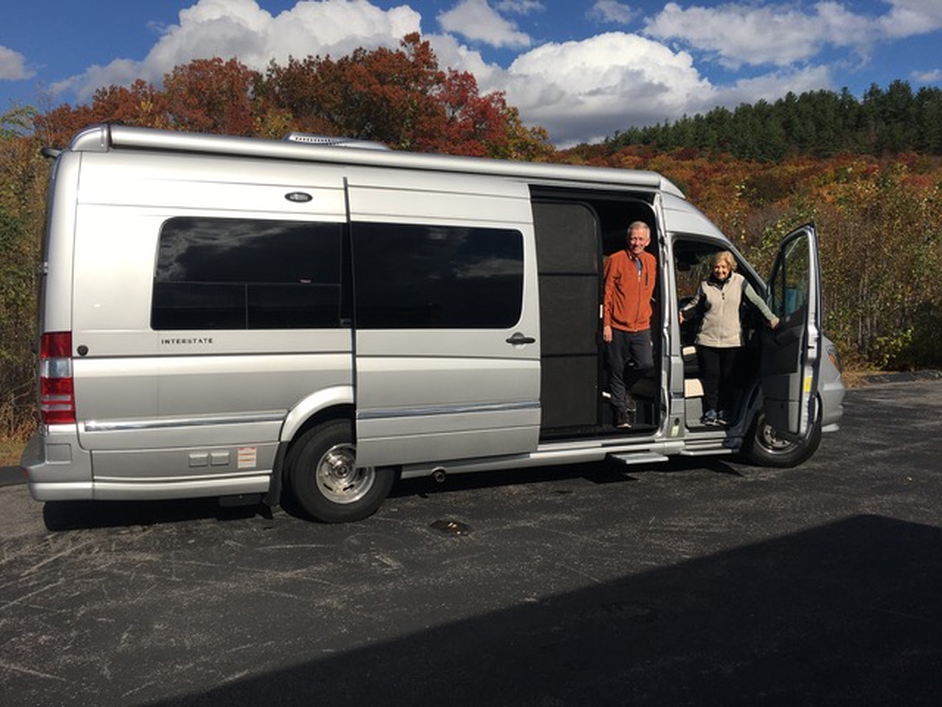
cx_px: 471
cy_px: 354
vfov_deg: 48.2
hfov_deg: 61.7
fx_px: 789
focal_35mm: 29
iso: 25
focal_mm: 4.15
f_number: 2.2
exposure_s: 1/4274
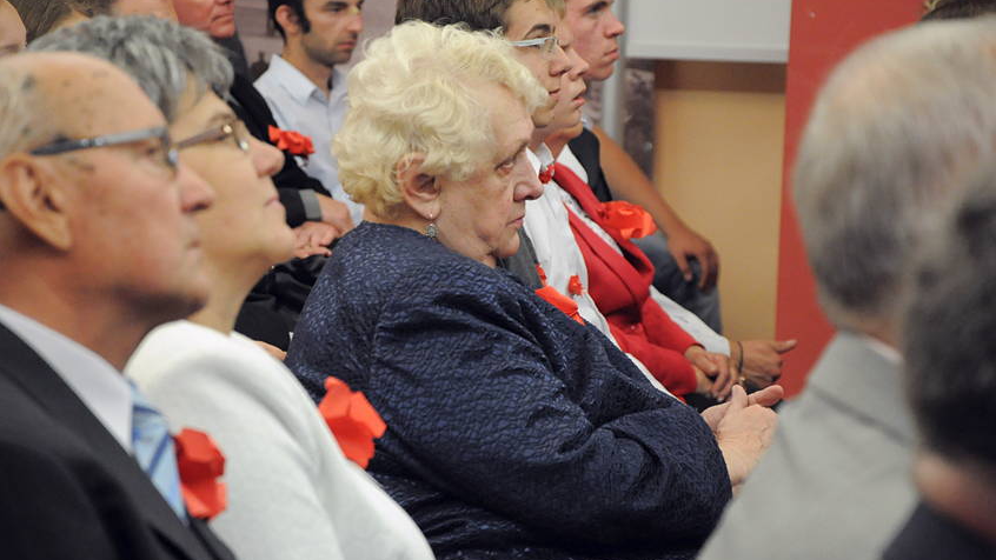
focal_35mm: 166
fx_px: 4372
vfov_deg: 7.3
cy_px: 250
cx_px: 499
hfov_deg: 13.0
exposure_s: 1/80
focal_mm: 105
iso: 2500
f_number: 5.6
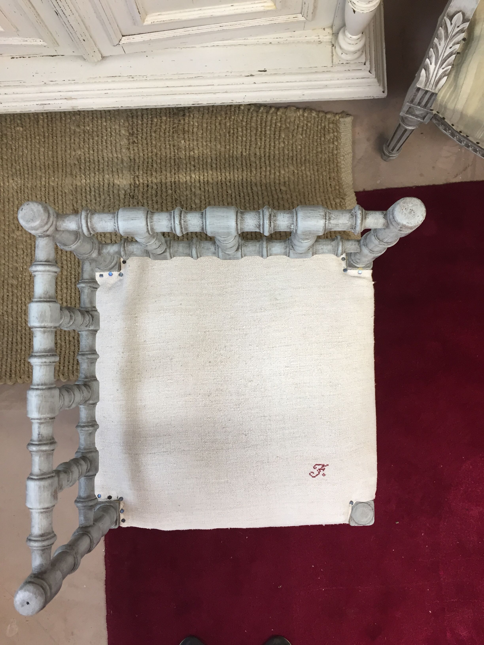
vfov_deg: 61.7
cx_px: 242
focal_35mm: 29
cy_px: 322
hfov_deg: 48.2
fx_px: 541
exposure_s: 1/33
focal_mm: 4.15
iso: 40
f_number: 2.2
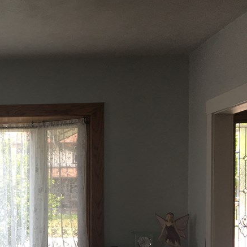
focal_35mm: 60
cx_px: -11
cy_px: 202
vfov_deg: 27.9
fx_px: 484
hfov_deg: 26.7
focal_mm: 4.15
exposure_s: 1/120
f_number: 2.2
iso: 32
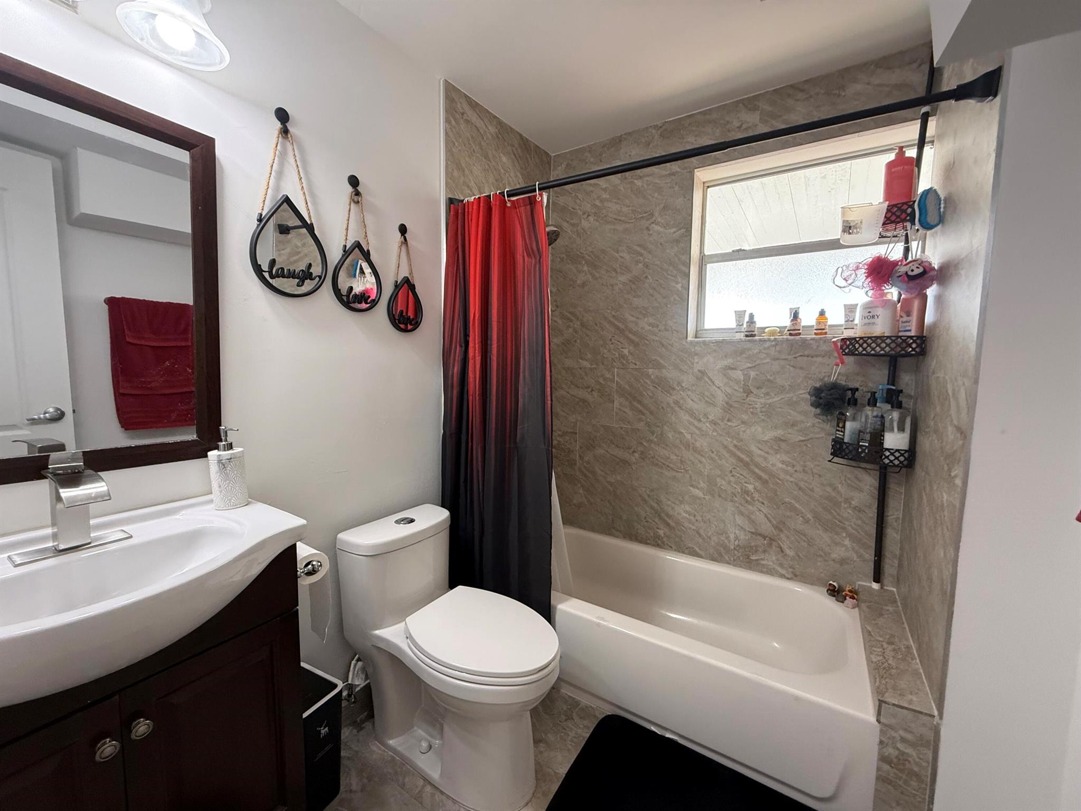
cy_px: 406
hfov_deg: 102.1
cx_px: 540
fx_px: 437
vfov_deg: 85.7
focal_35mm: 14
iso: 250
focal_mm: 2.22
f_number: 2.2
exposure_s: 1/99
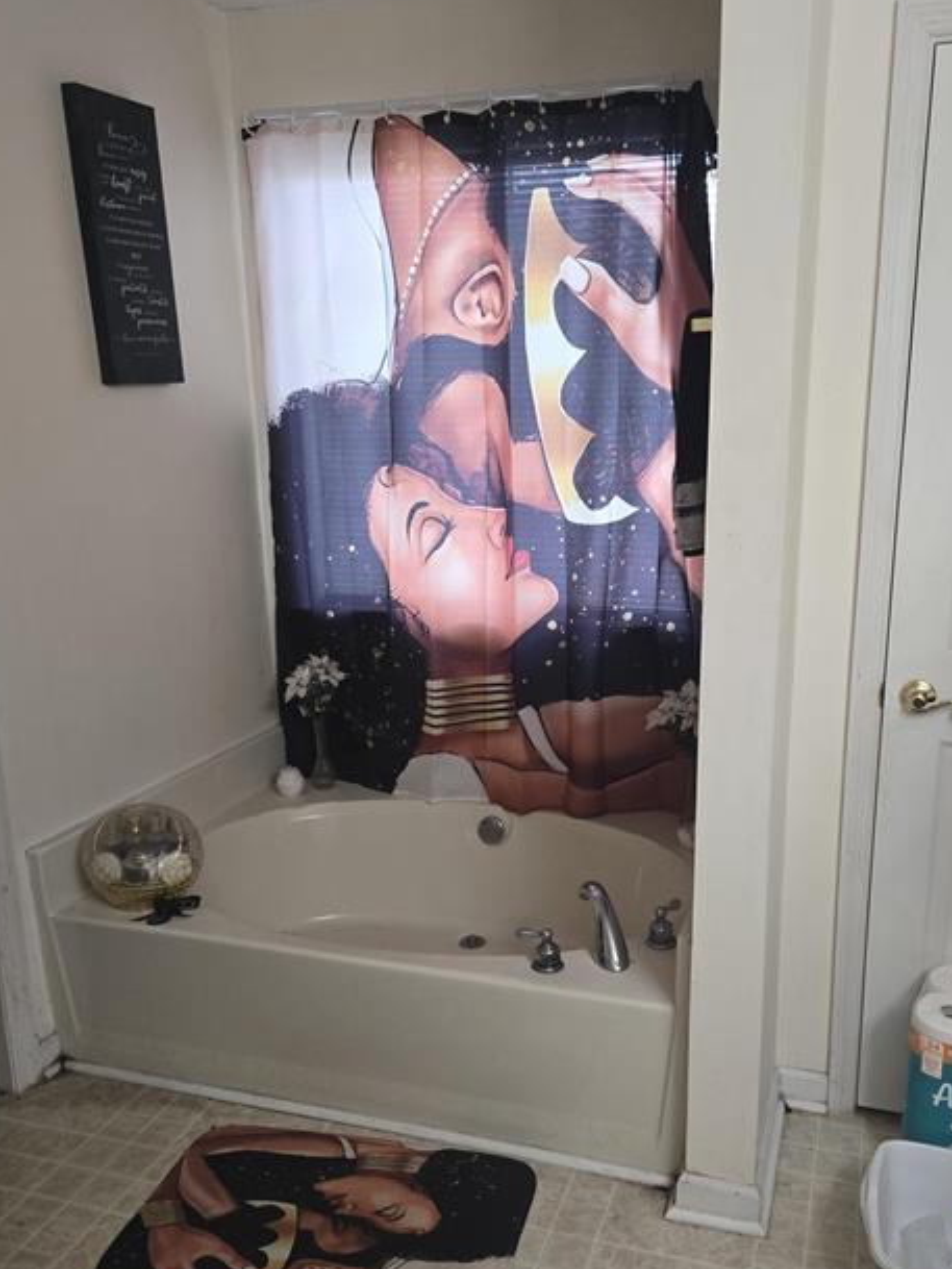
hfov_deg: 47.9
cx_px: 575
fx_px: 1063
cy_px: 700
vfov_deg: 61.5
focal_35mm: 29
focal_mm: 5.4
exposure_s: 1/120
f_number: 1.8
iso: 320
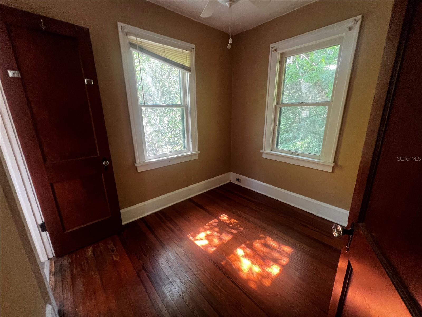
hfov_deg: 106.2
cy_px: 158
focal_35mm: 13
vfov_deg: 89.9
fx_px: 158
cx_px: 211
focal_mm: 1.57
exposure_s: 1/60
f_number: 1.8
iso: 200
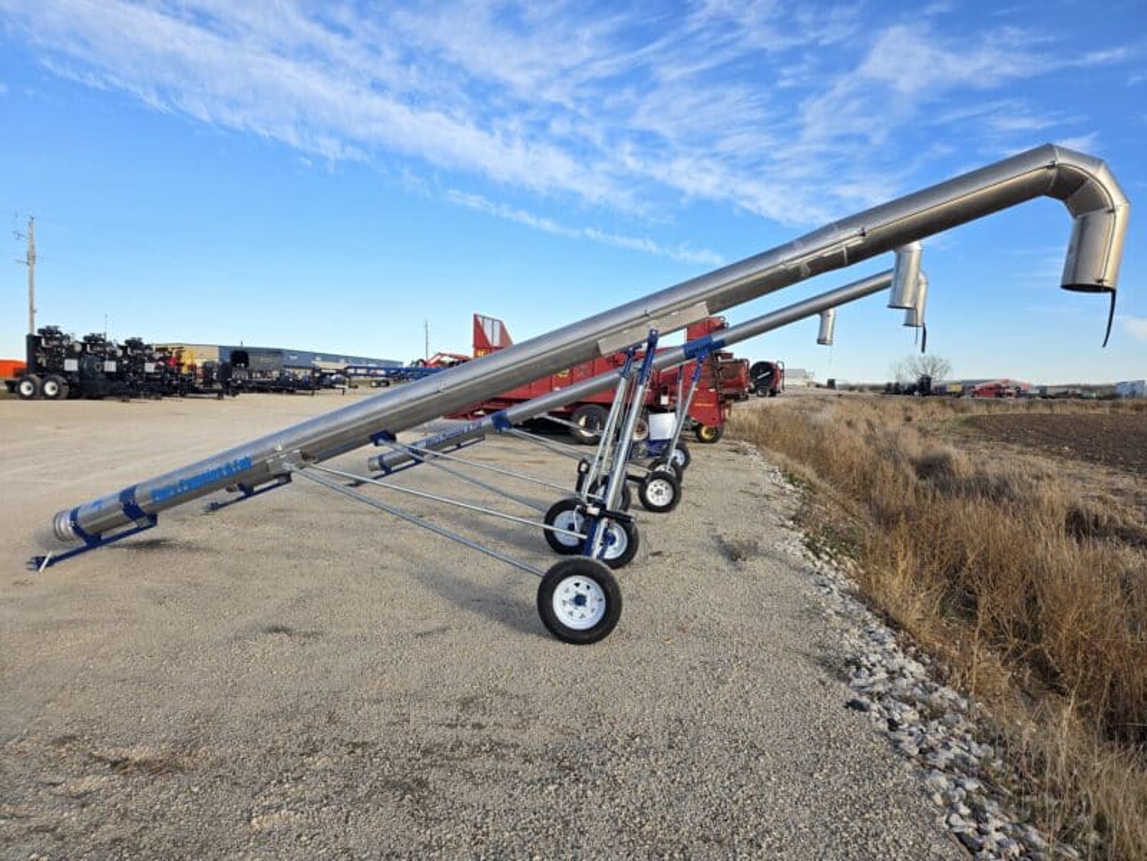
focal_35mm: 23
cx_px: 574
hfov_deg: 73.9
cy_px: 430
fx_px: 762
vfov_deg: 58.9
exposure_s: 1/2365
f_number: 1.7
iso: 80
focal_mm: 6.3
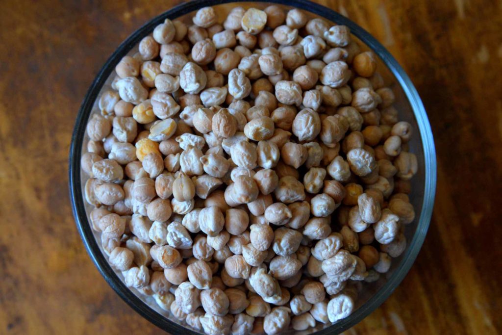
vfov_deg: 18.2
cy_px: 168
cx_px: 251
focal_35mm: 75
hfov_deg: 27.0
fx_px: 1046
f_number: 11
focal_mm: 75
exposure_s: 1/250
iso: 6400
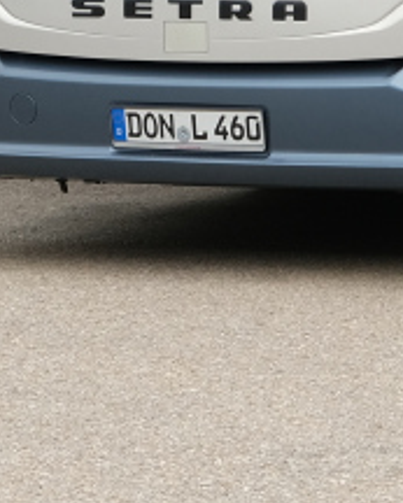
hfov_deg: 5.7
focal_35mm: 265
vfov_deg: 7.2
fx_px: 3948
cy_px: -278
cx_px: 908
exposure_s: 1/640
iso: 320
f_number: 5
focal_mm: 31.5
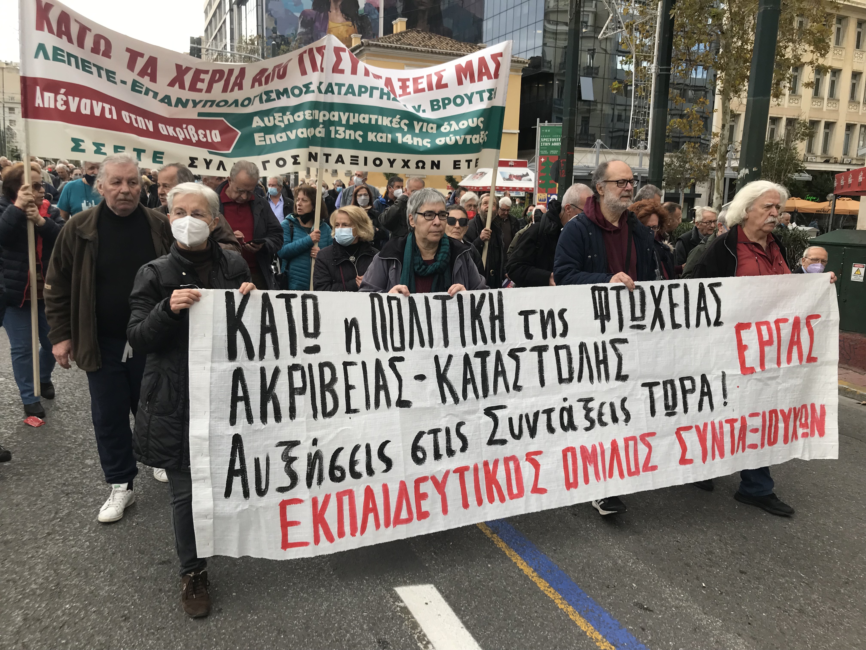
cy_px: 325
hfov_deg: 63.4
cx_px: 433
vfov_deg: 49.7
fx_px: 700
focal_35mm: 28
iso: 20
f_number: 1.8
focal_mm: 3.99
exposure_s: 1/330
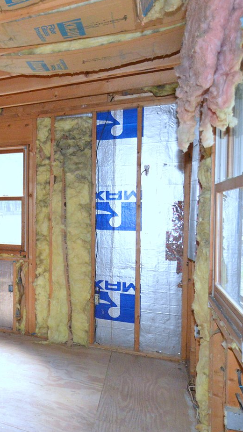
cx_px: -44
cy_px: 200
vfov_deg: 66.0
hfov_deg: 33.3
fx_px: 332
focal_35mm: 29
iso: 2200
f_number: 3.5
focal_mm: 10
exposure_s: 1/60
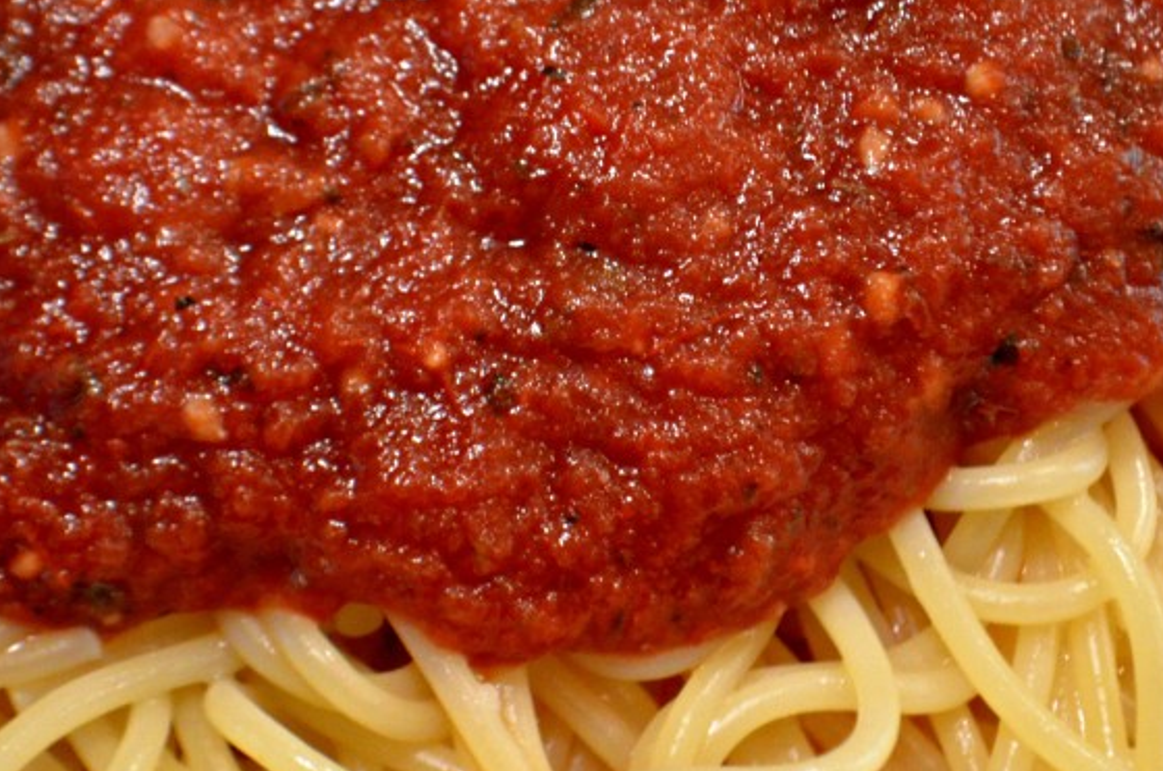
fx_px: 4866
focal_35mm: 151
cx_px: 457
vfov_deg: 9.0
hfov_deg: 13.6
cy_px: 129
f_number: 5.6
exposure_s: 1/20
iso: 3200
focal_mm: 55
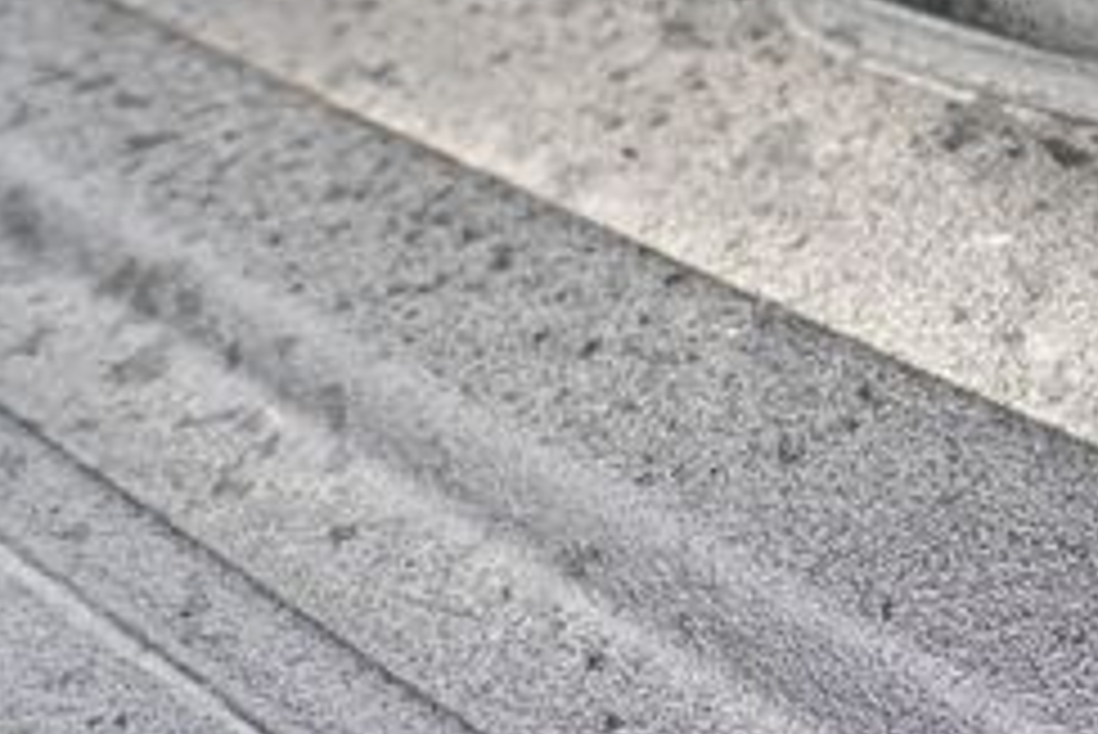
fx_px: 1923
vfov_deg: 20.0
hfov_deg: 29.7
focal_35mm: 63
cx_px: 1107
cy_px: -189
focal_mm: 16
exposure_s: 1/60
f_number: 4
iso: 500
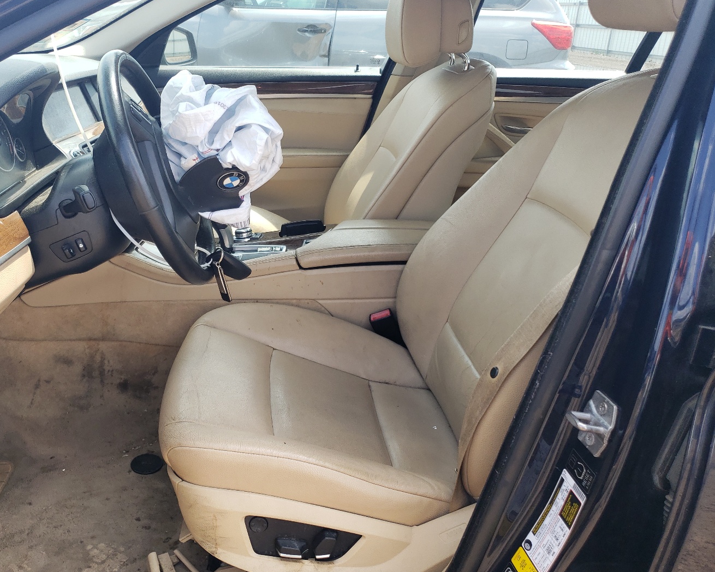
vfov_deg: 47.0
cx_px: 279
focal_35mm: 31
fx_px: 656
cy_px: 252
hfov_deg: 56.7
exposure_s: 1/500
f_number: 1.5
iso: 50
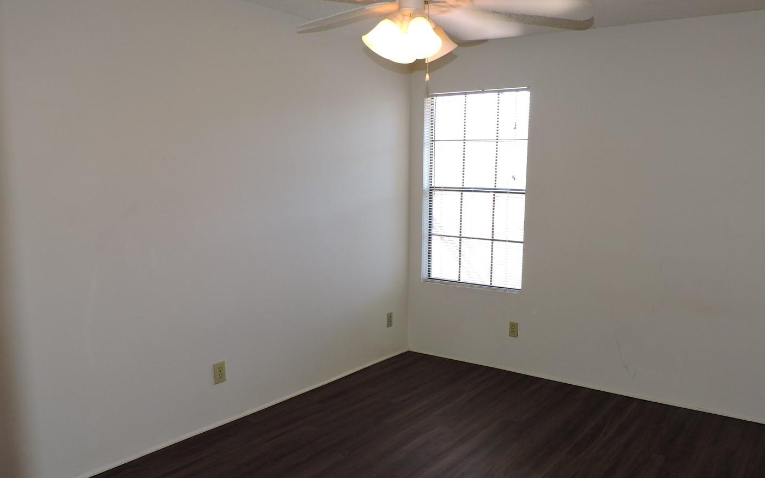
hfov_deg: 64.5
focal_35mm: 29
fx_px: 605
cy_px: 265
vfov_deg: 43.1
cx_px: 426
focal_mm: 4.3
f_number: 3
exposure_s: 1/30
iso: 100
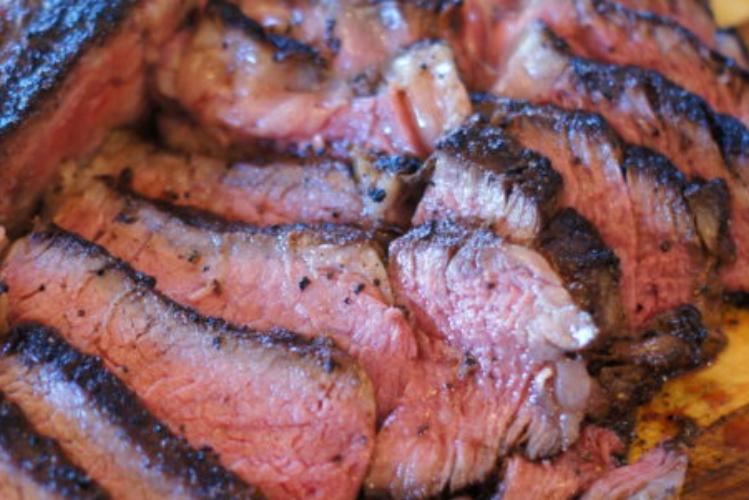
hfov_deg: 16.2
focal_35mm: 126
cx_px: 208
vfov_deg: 10.9
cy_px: 336
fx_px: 2622
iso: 1600
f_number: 2.2
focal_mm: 50
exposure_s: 1/160
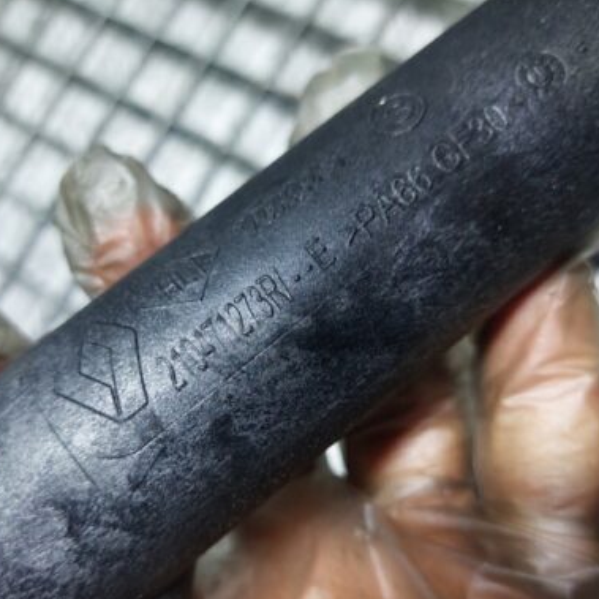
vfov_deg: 47.0
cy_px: 348
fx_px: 685
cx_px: 275
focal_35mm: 35
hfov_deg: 47.2
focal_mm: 5.23
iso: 200
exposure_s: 1/50
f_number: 1.8
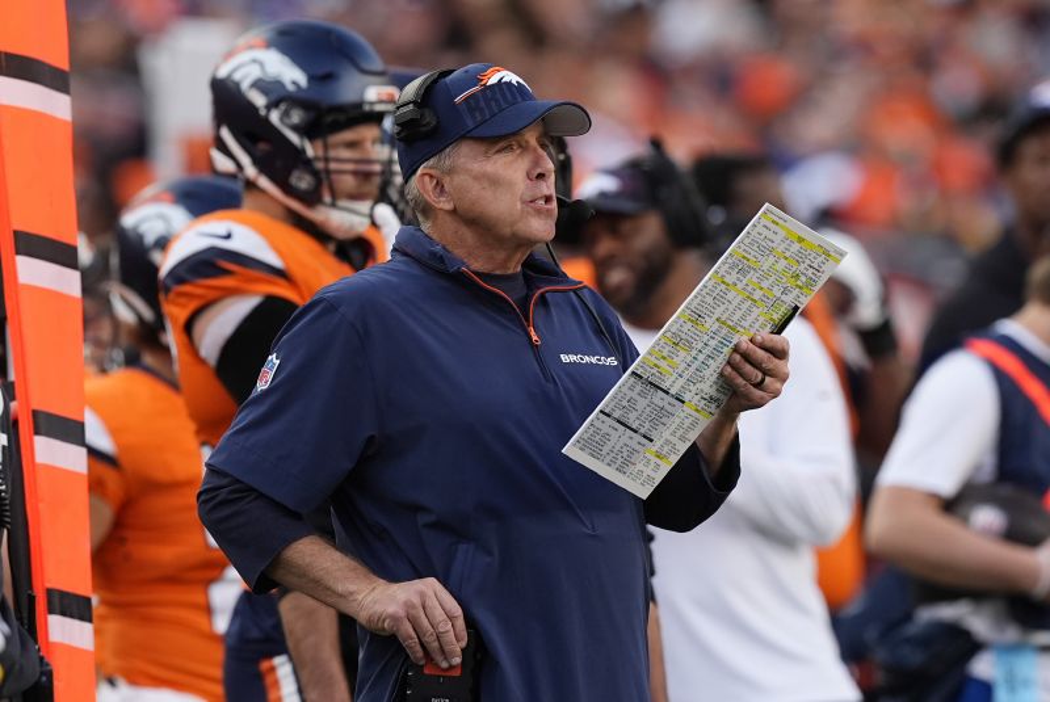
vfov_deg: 1.5
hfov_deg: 2.3
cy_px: 351
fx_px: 26273
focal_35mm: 900
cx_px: 525
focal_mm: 600
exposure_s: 1/1000
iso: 1250
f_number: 5.6
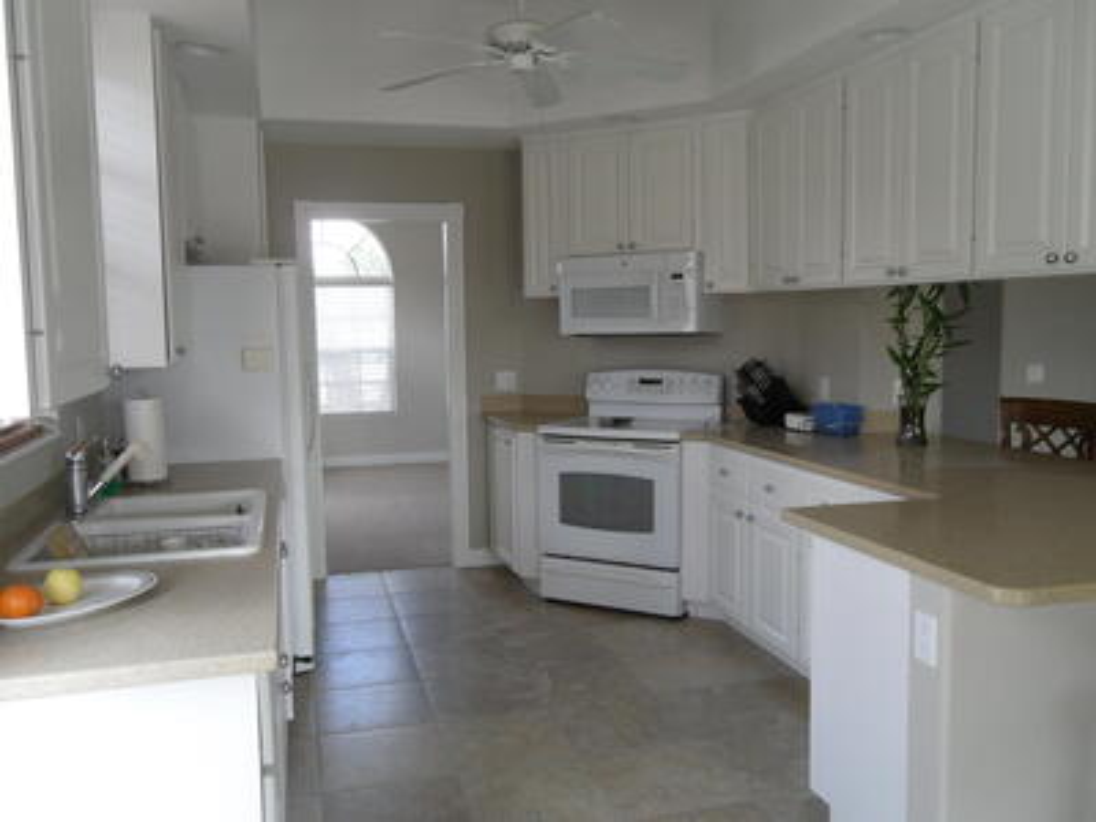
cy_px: 411
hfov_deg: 63.4
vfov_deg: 49.7
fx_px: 887
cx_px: 548
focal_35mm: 28
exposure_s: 1/45
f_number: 3.4
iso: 120
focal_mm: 5
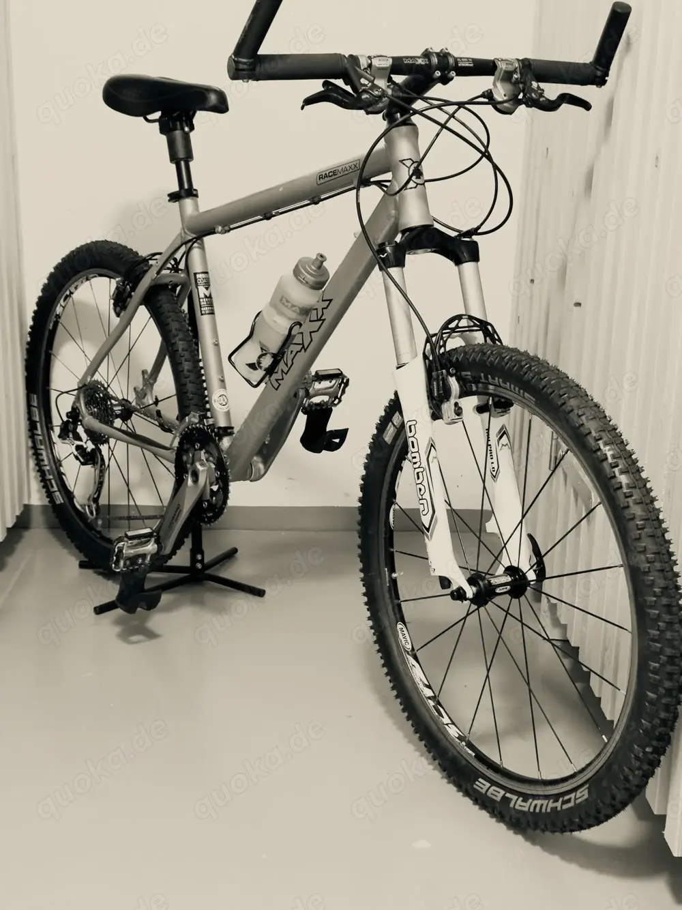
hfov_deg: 30.3
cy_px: 455
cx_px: 341
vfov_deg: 39.7
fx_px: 1261
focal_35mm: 48
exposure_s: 1/33
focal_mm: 6.76
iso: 500
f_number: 1.78
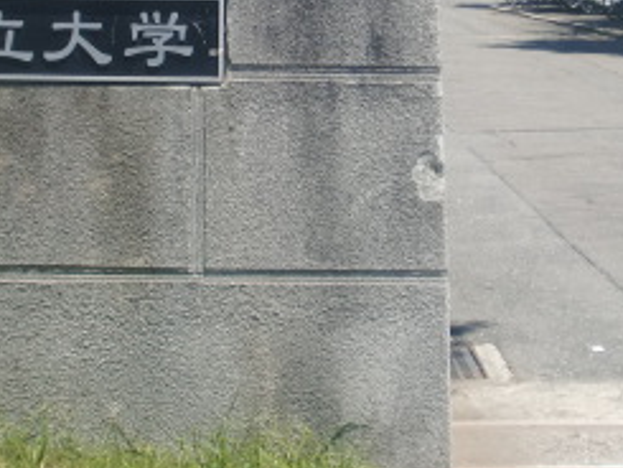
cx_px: 272
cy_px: -31
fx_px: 1837
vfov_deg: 14.2
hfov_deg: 19.2
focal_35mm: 102
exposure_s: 1/800
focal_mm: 6.51
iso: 64
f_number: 3.1
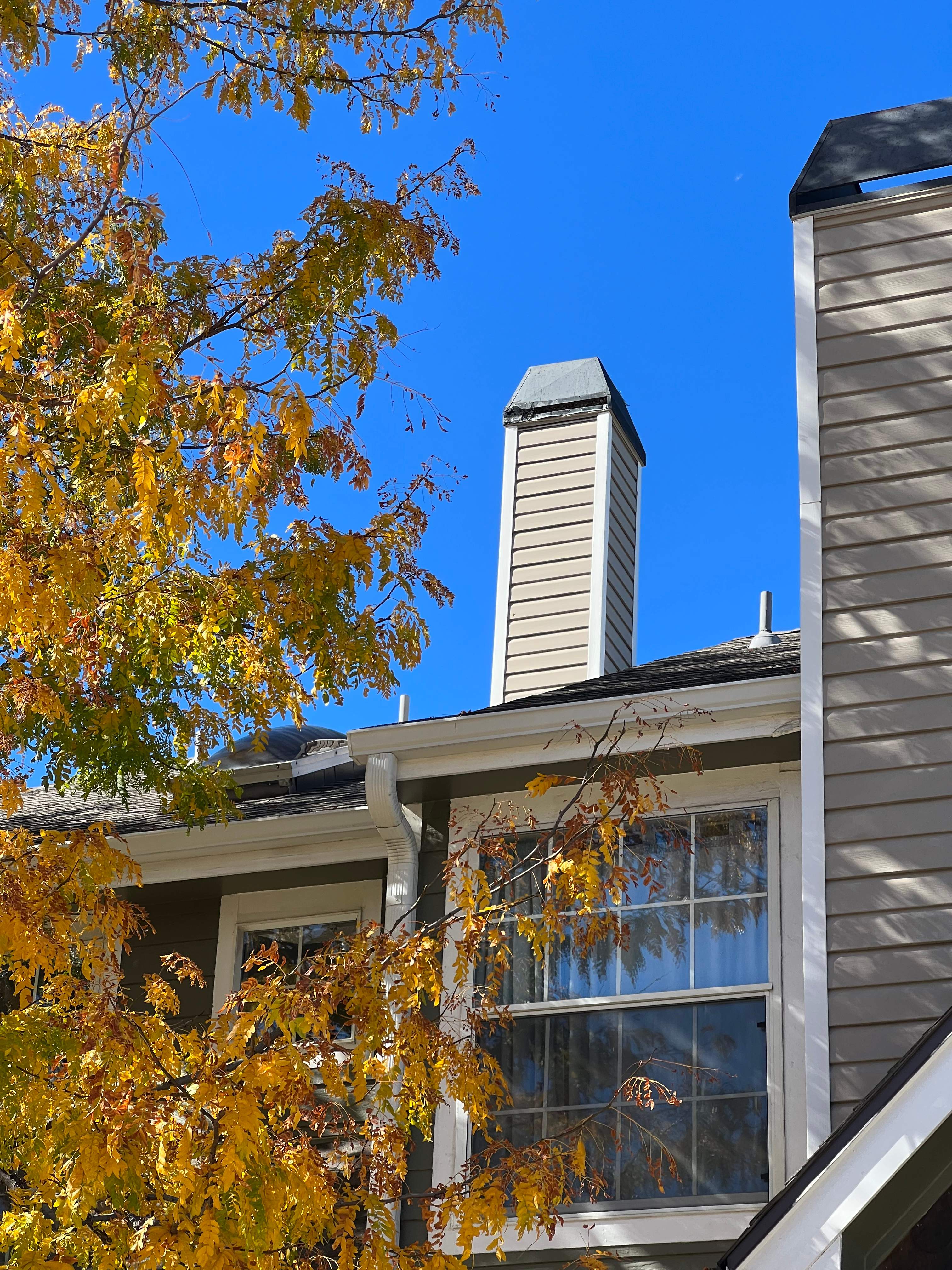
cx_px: 476
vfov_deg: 25.3
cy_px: 635
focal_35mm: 77
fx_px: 2824
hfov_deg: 19.1
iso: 32
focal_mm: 9
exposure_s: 1/277
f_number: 2.8
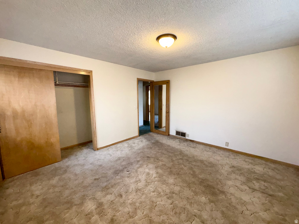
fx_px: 121
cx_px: 150
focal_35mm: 14
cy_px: 112
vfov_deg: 85.7
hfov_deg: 102.1
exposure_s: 1/60
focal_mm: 2.22
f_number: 2.2
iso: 160
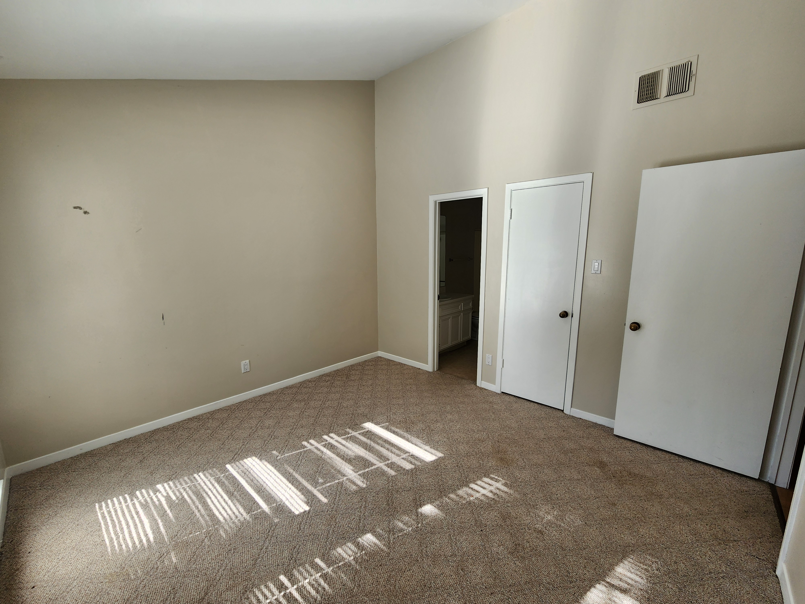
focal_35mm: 13
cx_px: 402
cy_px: 302
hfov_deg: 106.2
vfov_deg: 89.9
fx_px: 302
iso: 64
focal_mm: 2.2
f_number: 2.2
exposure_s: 1/120
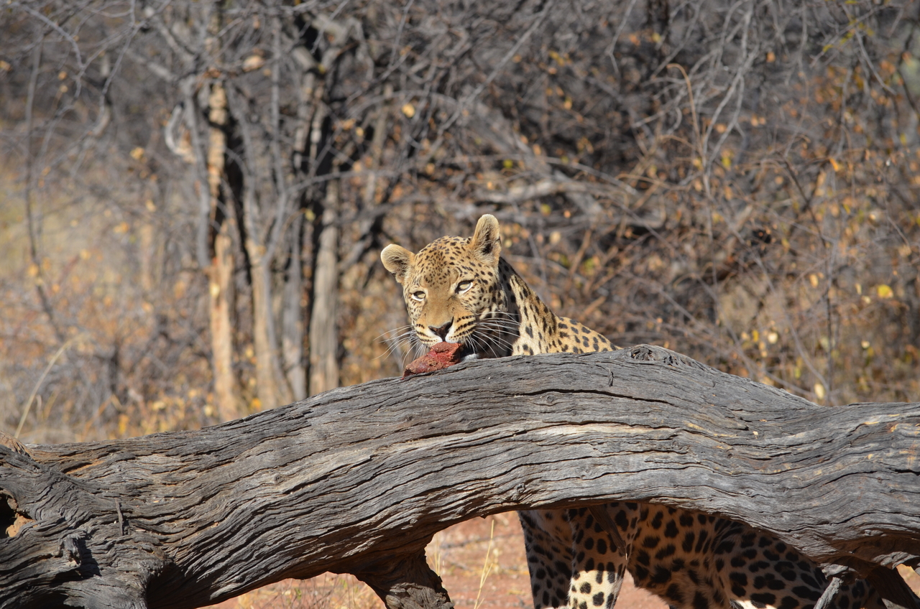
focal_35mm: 300
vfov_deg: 4.6
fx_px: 7651
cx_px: 460
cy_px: 304
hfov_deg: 6.9
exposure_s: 1/640
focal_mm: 200
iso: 200
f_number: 6.3
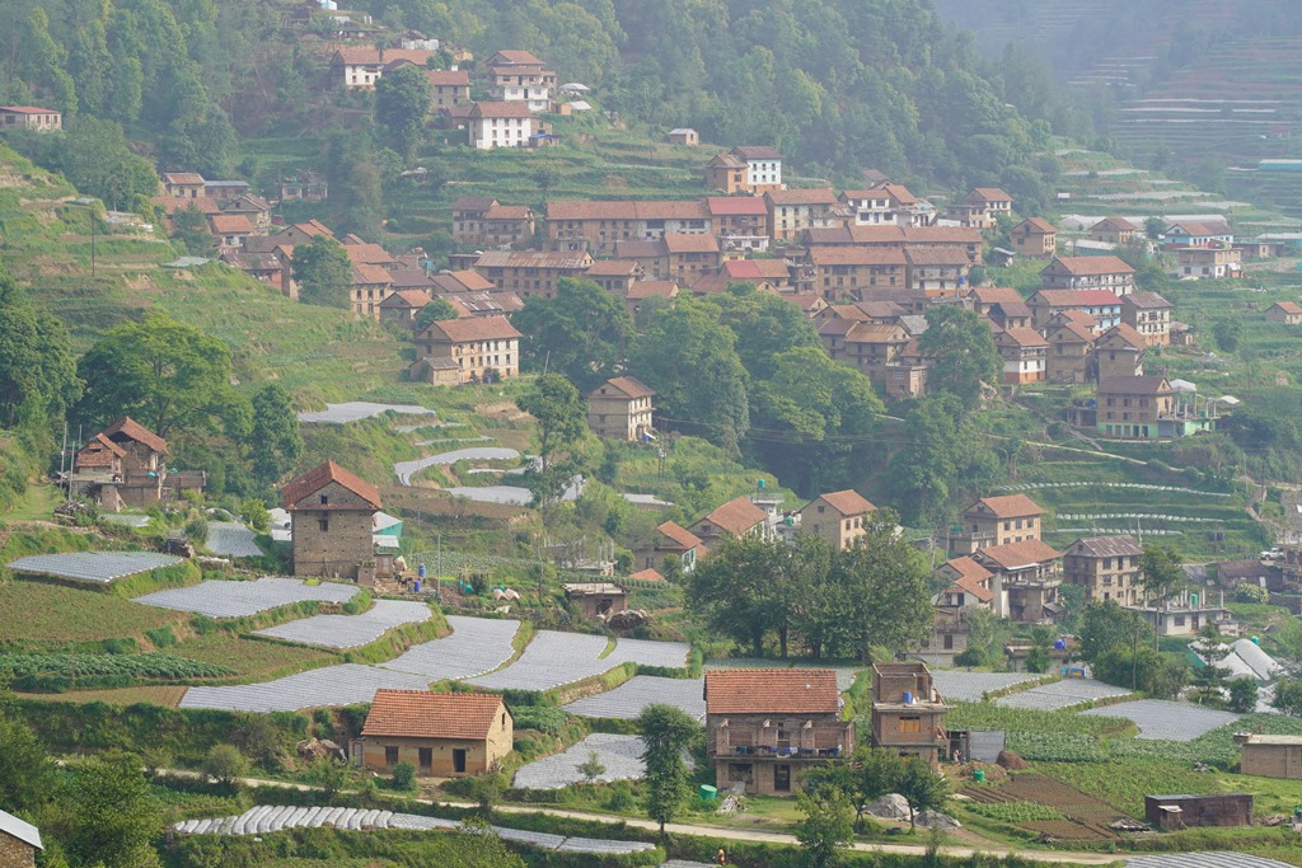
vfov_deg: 10.8
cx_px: 651
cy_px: 434
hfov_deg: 16.1
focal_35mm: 128
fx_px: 4612
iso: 100
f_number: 7.1
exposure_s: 1/250
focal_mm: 85
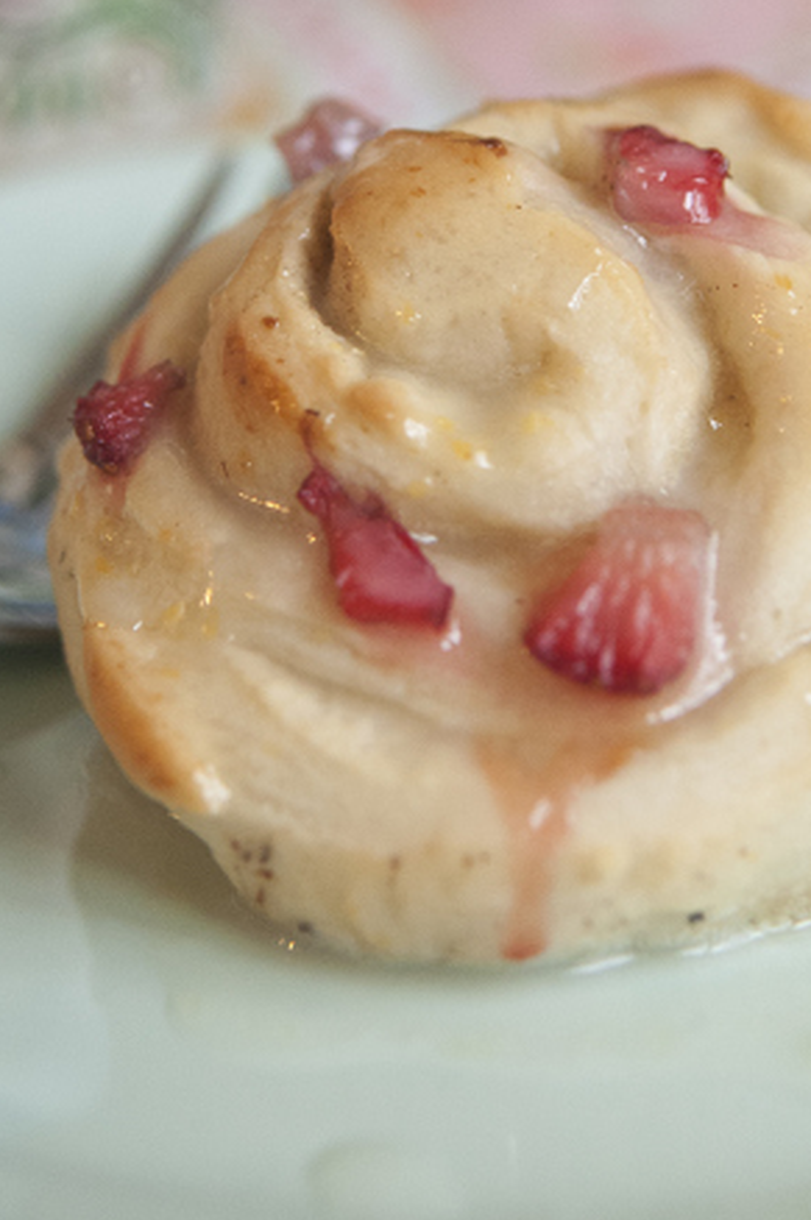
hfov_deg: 13.8
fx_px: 3353
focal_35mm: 99
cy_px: 182
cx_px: 463
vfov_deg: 20.3
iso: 800
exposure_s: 1/125
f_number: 2.8
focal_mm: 32
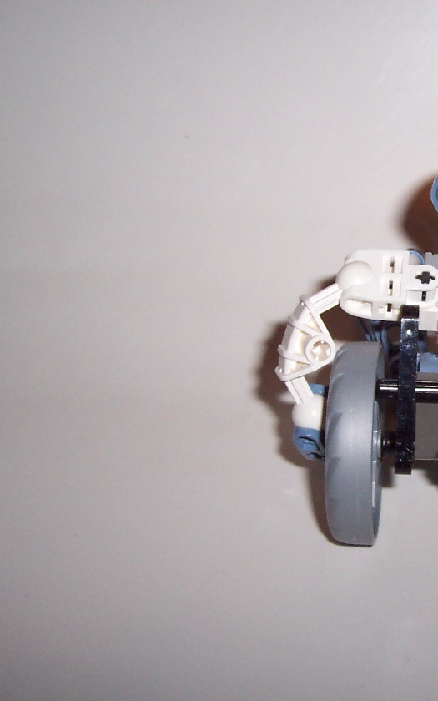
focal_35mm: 56
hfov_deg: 21.9
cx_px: 482
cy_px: 327
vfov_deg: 36.3
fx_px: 1070
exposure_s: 1/60
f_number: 2.8
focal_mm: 5.6
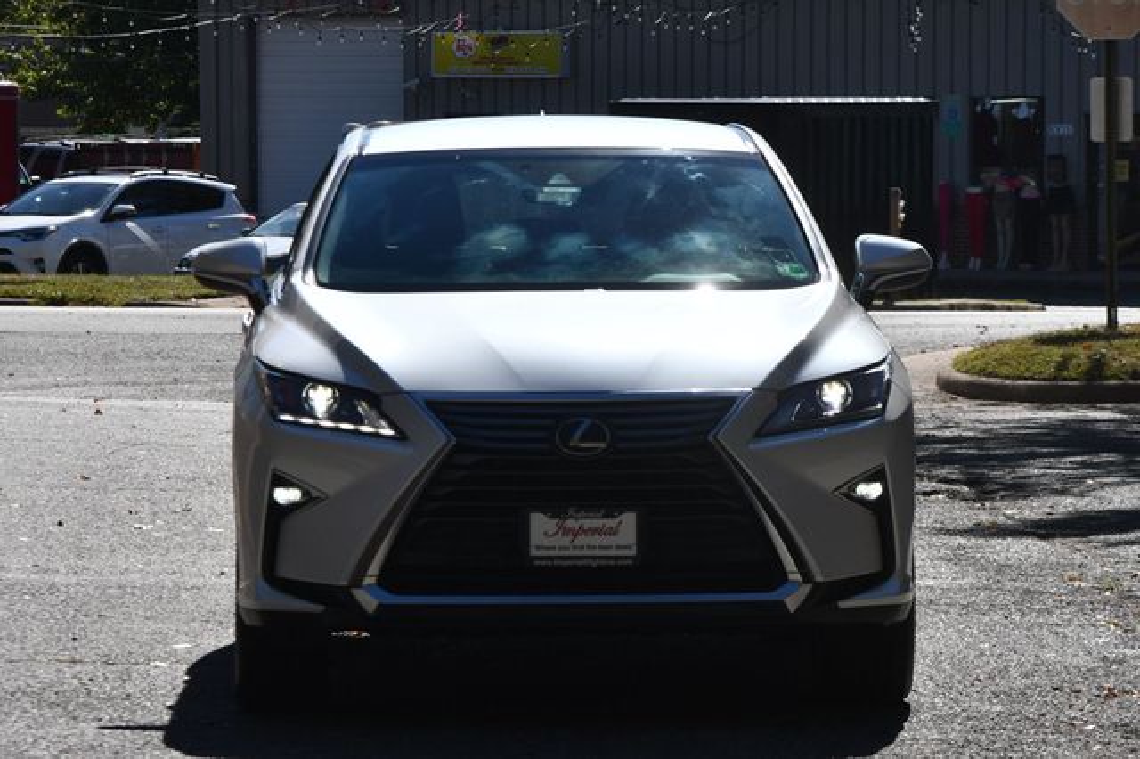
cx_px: 570
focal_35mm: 165
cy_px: 380
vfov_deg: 8.3
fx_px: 5222
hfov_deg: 12.5
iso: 100
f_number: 10
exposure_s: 1/400
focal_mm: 110
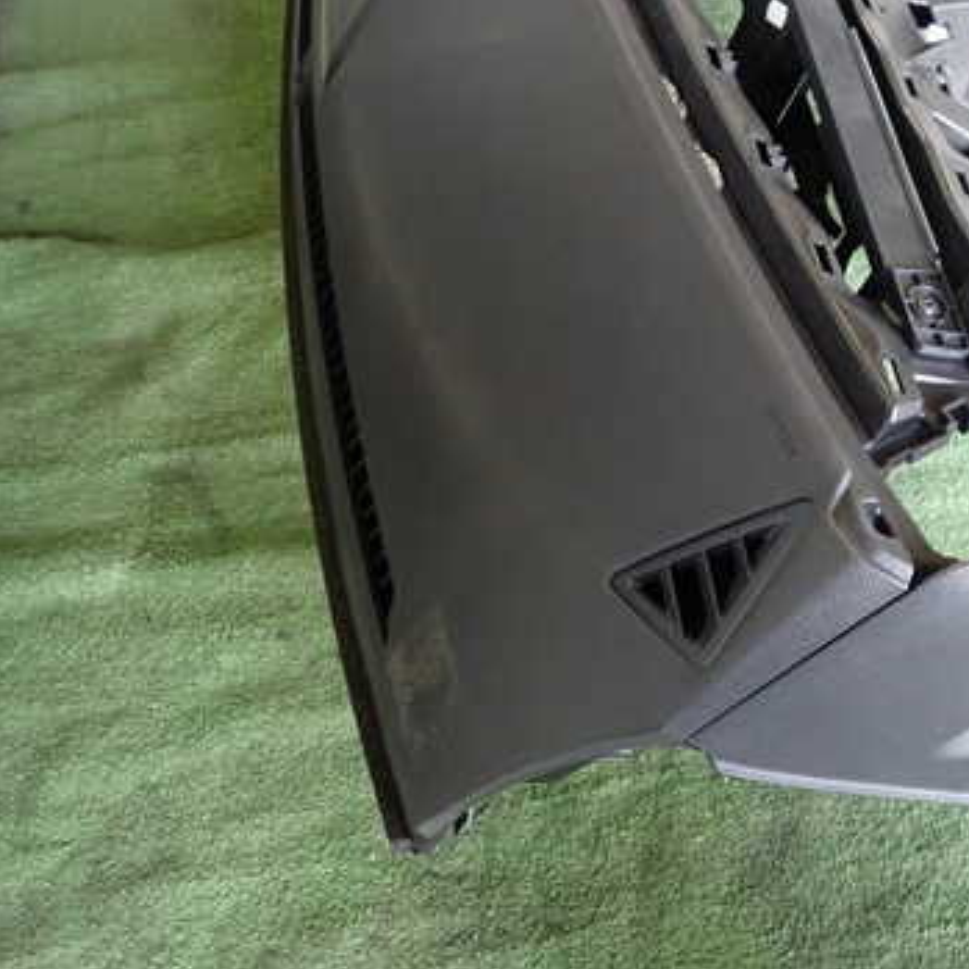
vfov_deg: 43.8
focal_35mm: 38
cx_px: 736
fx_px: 1203
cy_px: 441
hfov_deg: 42.4
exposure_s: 1/30
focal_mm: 4.5
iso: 320
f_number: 2
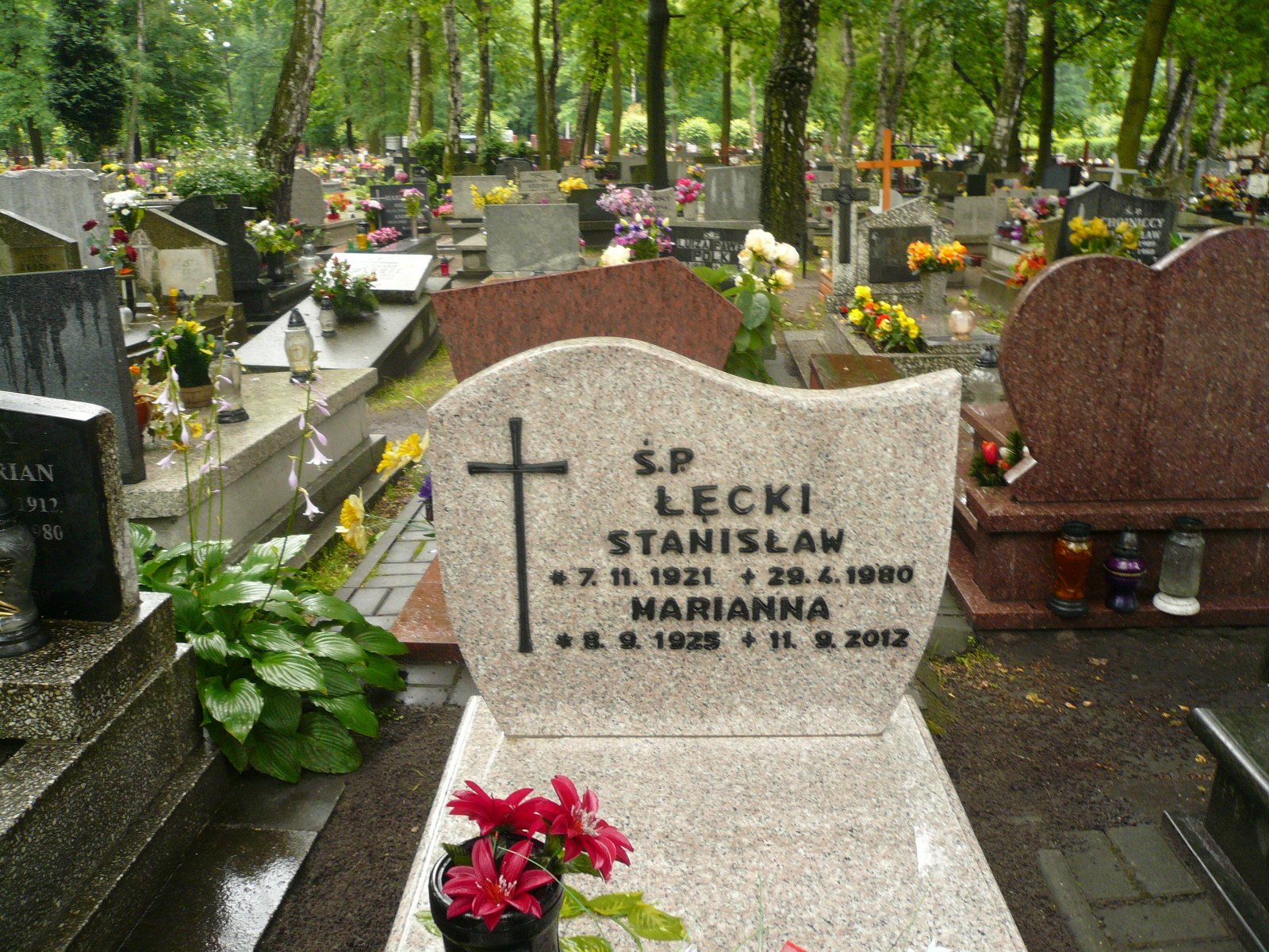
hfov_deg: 63.4
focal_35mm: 28
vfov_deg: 49.7
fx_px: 1026
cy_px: 476
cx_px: 634
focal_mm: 4.6
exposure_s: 1/40
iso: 100
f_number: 2.8
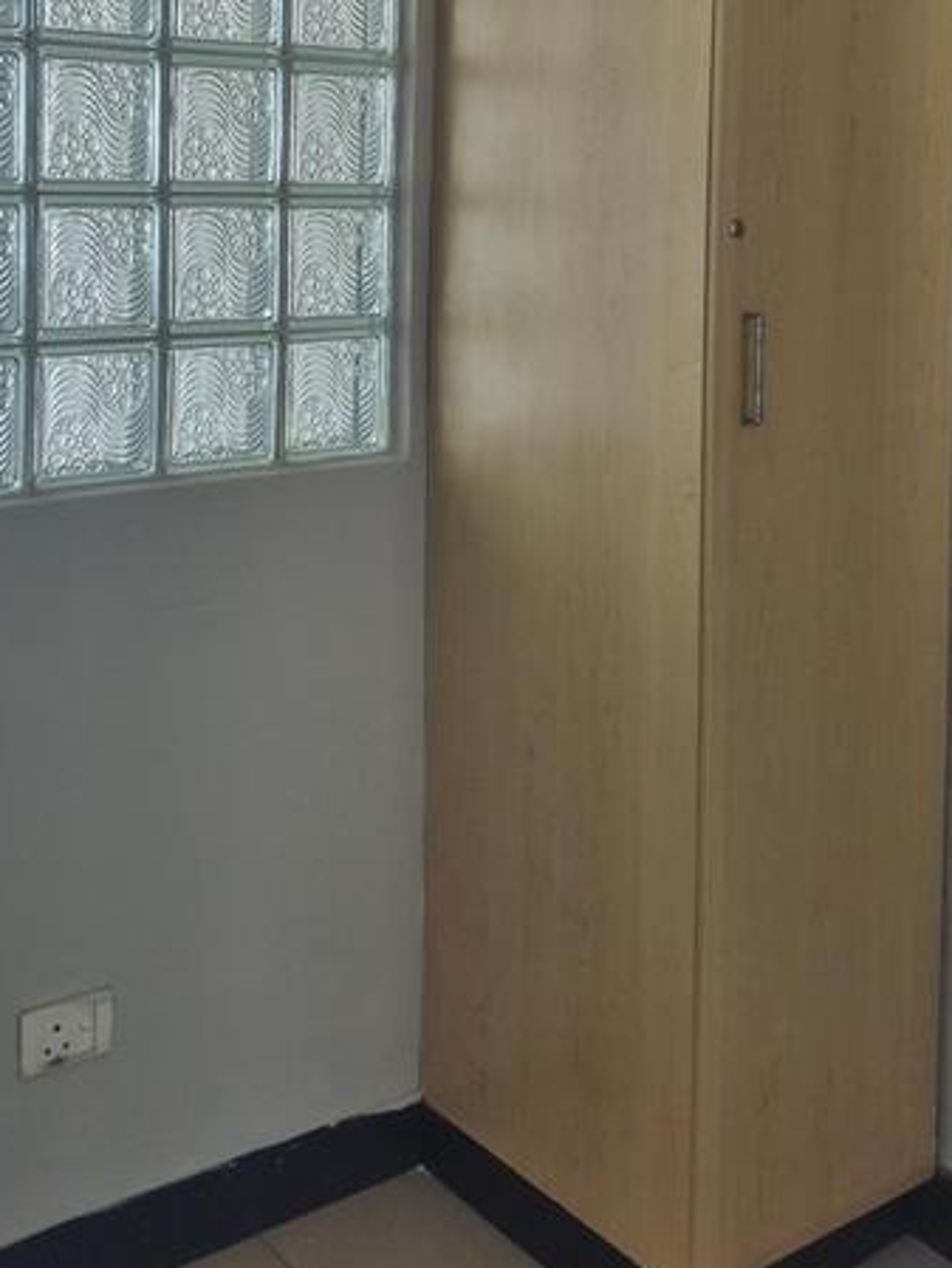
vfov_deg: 43.3
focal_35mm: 41
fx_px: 1503
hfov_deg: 34.4
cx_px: 229
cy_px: 226
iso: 100
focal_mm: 5.4
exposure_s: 1/180
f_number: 1.8
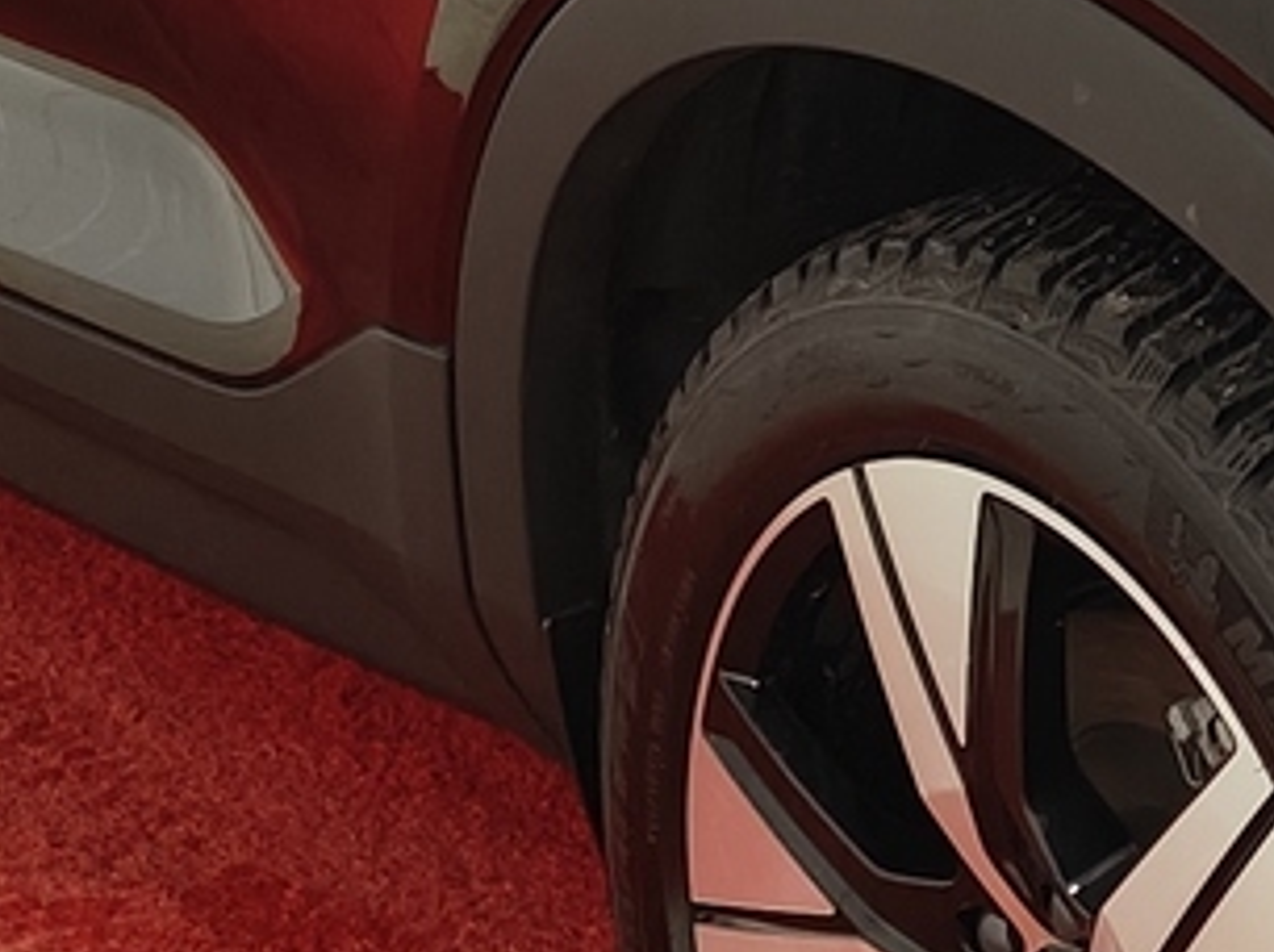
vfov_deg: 9.4
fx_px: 5735
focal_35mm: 156
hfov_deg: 12.3
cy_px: -17
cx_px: 1600
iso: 125
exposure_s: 1/50
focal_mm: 5.59
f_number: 1.8
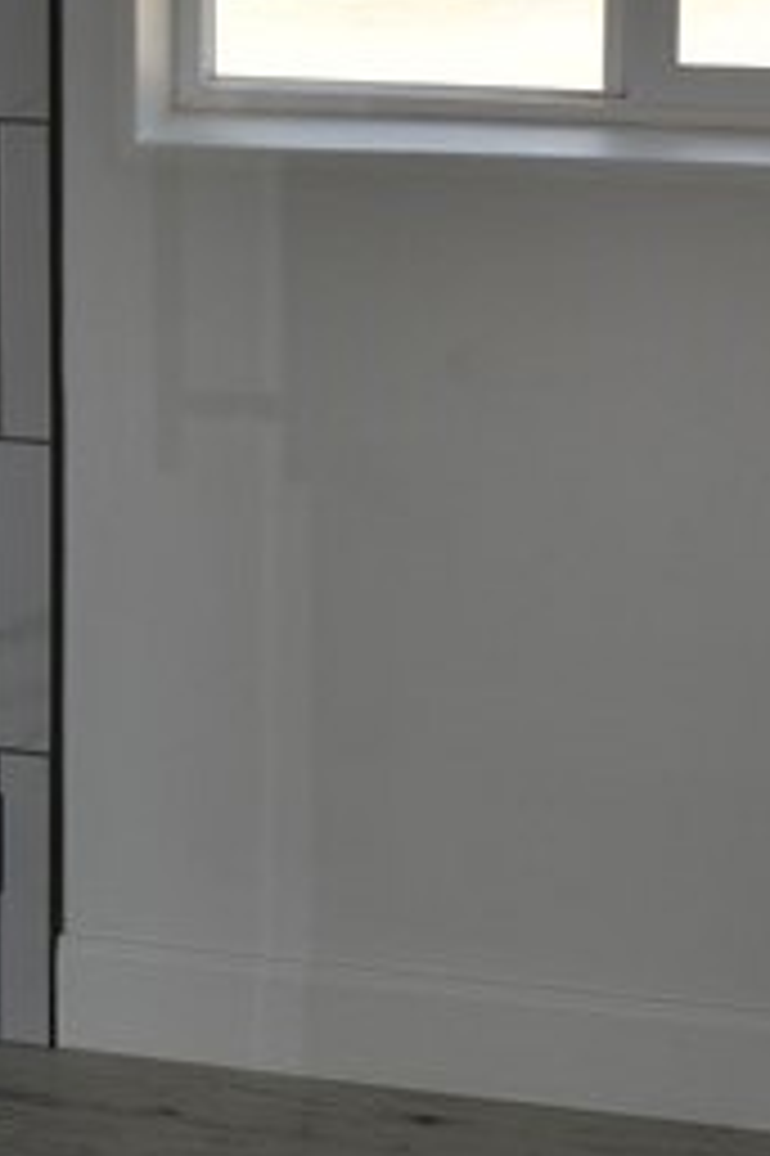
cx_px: -590
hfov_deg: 11.2
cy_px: -63
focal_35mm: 114
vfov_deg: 17.4
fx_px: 3662
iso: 100
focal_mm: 18
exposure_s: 1/200
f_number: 5
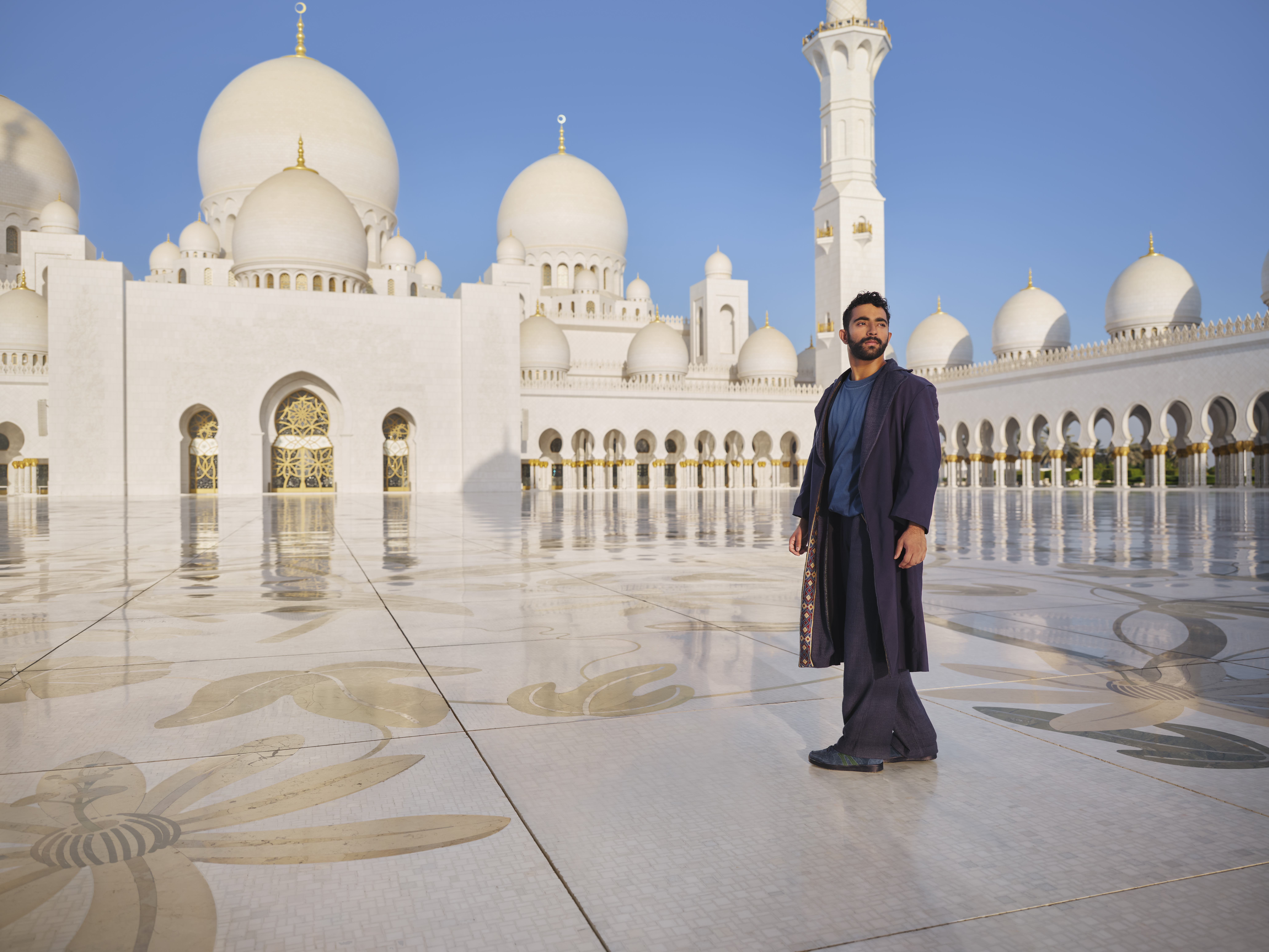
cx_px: 634
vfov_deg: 54.9
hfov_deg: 69.4
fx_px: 916
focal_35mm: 25
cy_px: 476
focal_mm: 32
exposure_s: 1/1000
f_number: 4
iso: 100
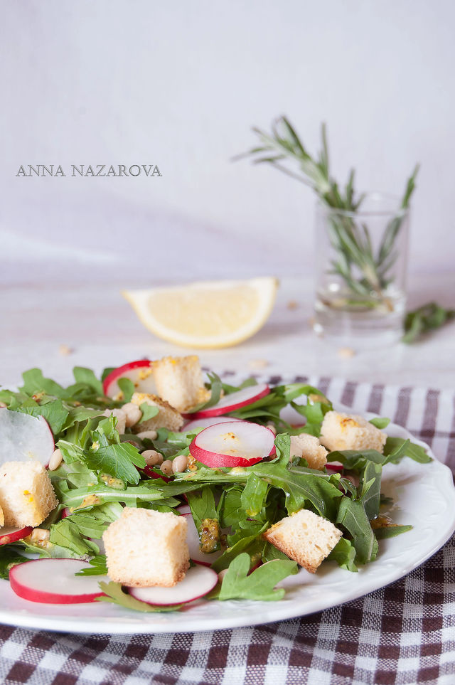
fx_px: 1482
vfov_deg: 26.0
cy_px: 342
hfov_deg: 17.5
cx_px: 228
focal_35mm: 78
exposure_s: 1/500
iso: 200
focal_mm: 52
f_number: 8
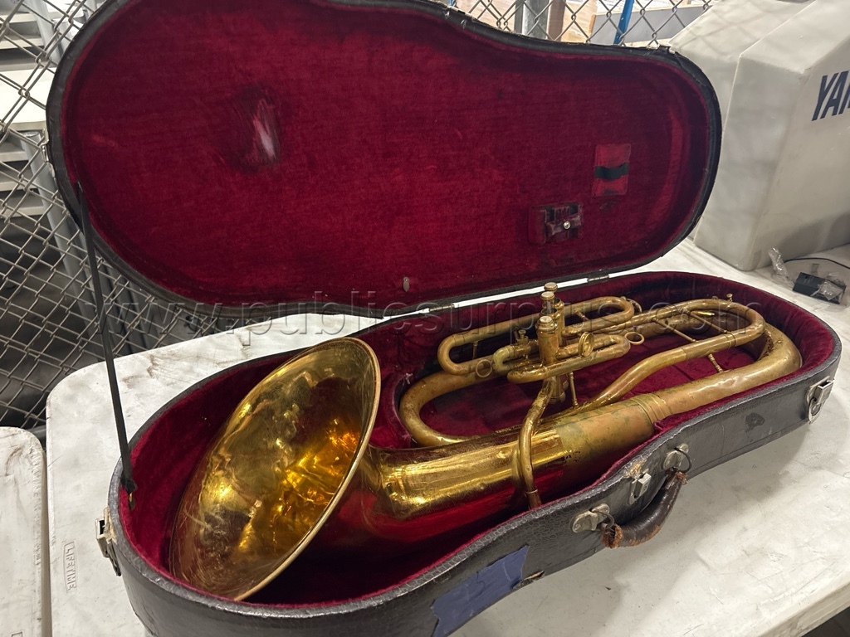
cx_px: 425
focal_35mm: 26
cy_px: 318
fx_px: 638
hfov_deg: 67.3
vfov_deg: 53.1
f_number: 1.6
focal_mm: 5.96
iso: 800
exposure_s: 1/30
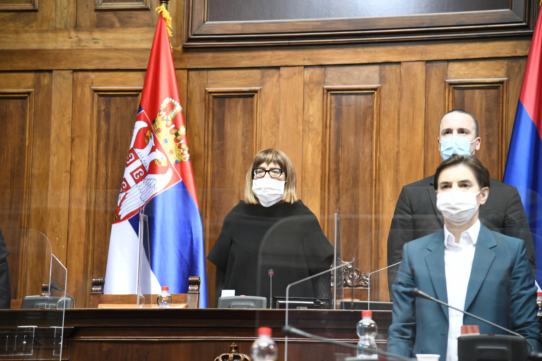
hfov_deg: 19.5
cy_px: 180
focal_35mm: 105
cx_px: 271
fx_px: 1581
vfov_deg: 13.0
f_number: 4
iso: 2000
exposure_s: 1/200
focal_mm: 105
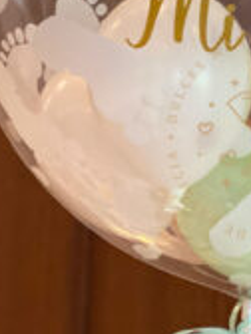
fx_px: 1508
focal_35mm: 156
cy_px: 77
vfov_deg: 12.6
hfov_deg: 9.4
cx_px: 284
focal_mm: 6
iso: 160
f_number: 2
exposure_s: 1/100
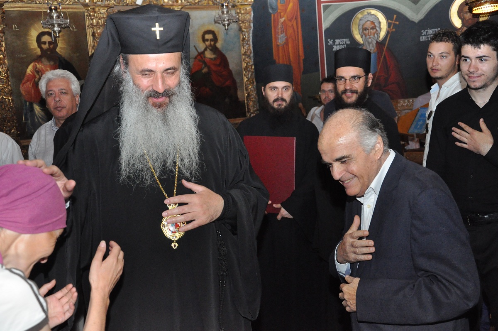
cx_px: 249
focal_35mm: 45
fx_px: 622
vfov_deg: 29.8
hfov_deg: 43.7
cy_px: 166
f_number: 8
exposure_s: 1/60
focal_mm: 30
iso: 2500
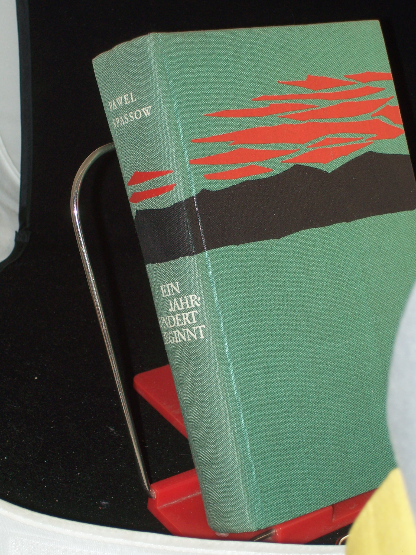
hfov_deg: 18.0
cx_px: 208
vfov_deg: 23.8
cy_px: 278
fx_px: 1314
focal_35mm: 82
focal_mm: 13.6
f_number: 4
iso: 80
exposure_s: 1/80
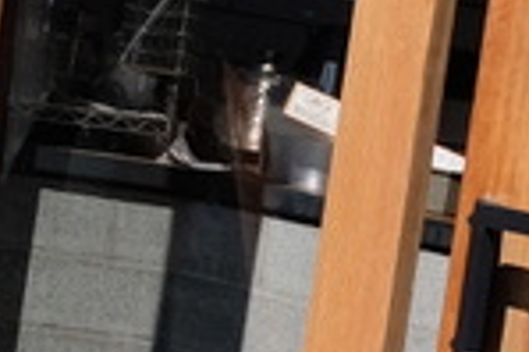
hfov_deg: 9.7
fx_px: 3112
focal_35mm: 212
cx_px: 25
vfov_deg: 6.4
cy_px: -71
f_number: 8
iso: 400
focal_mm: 19.5
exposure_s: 1/800
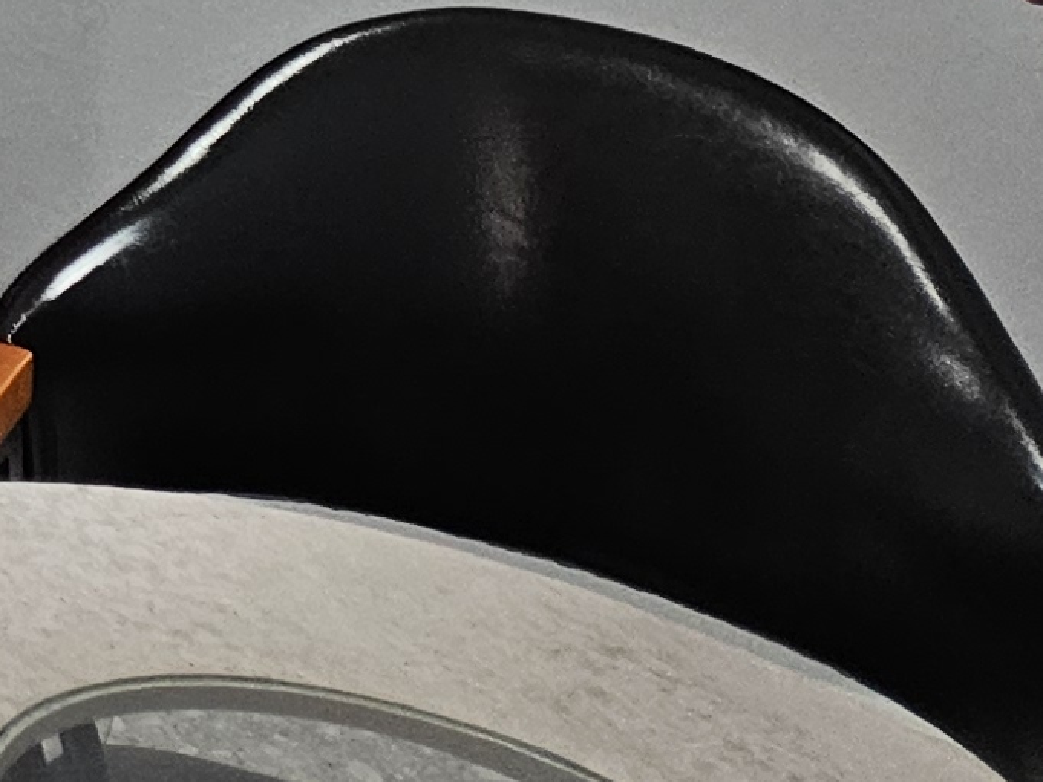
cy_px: -1247
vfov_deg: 9.5
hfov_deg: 10.9
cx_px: -1899
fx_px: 4068
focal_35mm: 135
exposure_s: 1/120
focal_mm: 5.4
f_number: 1.8
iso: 160
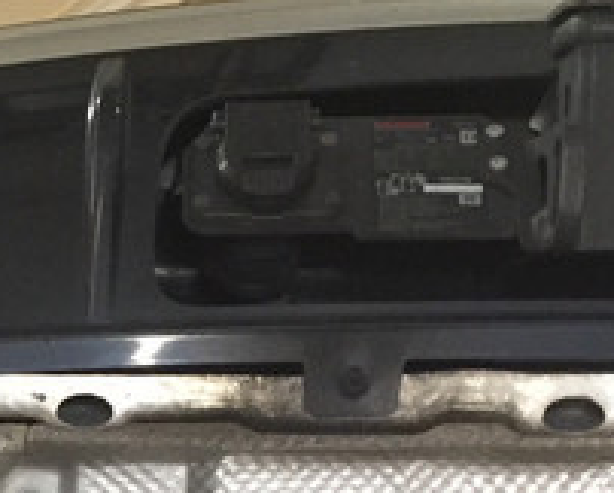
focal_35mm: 112
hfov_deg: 15.9
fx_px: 2037
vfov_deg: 12.9
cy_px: 779
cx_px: -269
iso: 125
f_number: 2.2
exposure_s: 1/10
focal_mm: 4.15
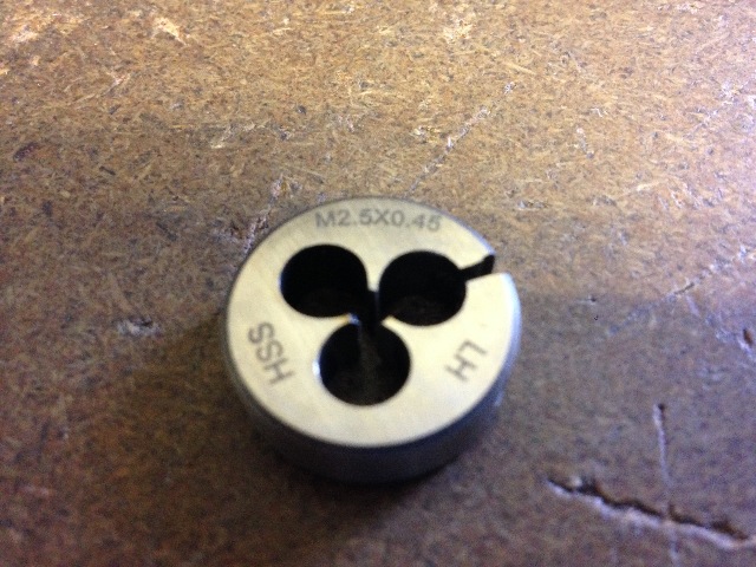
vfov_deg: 42.9
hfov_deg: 55.4
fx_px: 721
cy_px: 284
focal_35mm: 33
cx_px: 378
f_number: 2.4
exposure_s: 1/20
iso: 400
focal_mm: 4.12
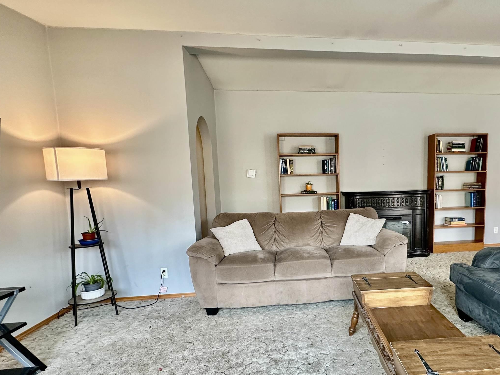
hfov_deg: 76.9
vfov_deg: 63.2
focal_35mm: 21
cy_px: 213
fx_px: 303
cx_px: 325
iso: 160
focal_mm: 2.22
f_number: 2.2
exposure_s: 1/60
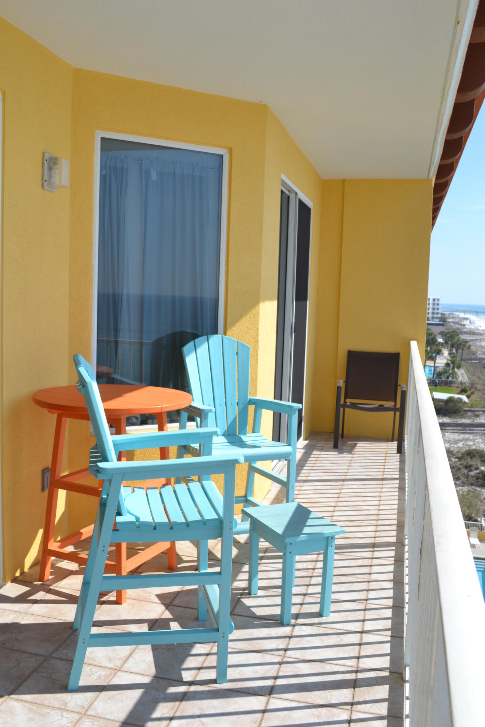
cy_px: 364
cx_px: 242
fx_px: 667
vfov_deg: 57.2
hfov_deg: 40.0
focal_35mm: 33
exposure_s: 1/250
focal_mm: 22
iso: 100
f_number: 8
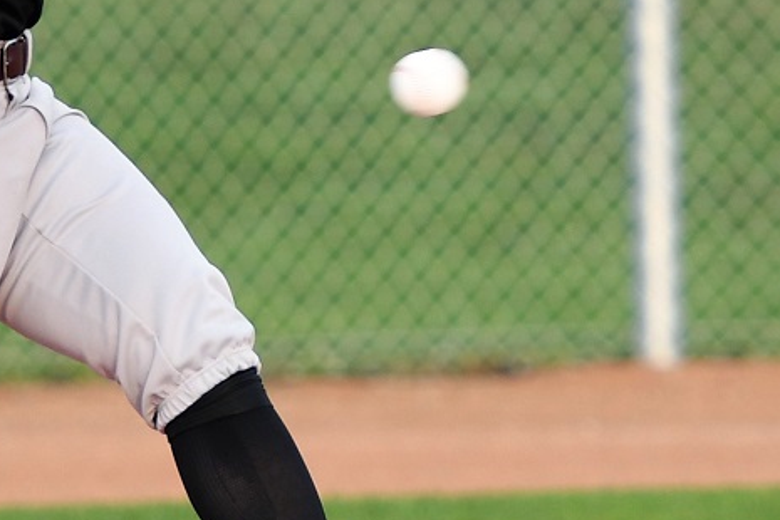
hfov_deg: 2.8
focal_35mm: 744
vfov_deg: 1.8
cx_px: -25
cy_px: 159
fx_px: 16119
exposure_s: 1/1000
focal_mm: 180
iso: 320
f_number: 2.8
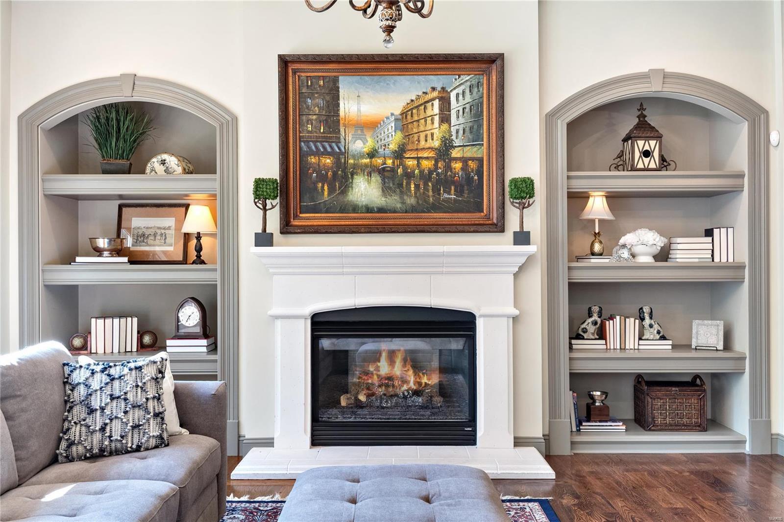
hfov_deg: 53.1
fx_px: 784
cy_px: 261
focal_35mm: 36
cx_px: 392
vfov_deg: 36.9
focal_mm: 18
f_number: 6.3
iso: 400
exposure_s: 1/8
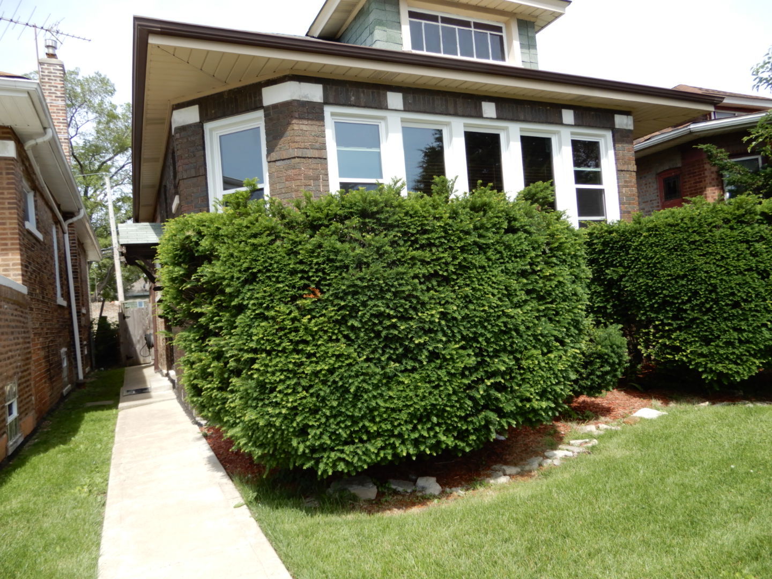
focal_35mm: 24
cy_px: 290
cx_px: 386
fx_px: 535
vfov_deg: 56.8
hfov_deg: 71.6
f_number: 3.4
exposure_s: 1/400
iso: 80
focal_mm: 4.3
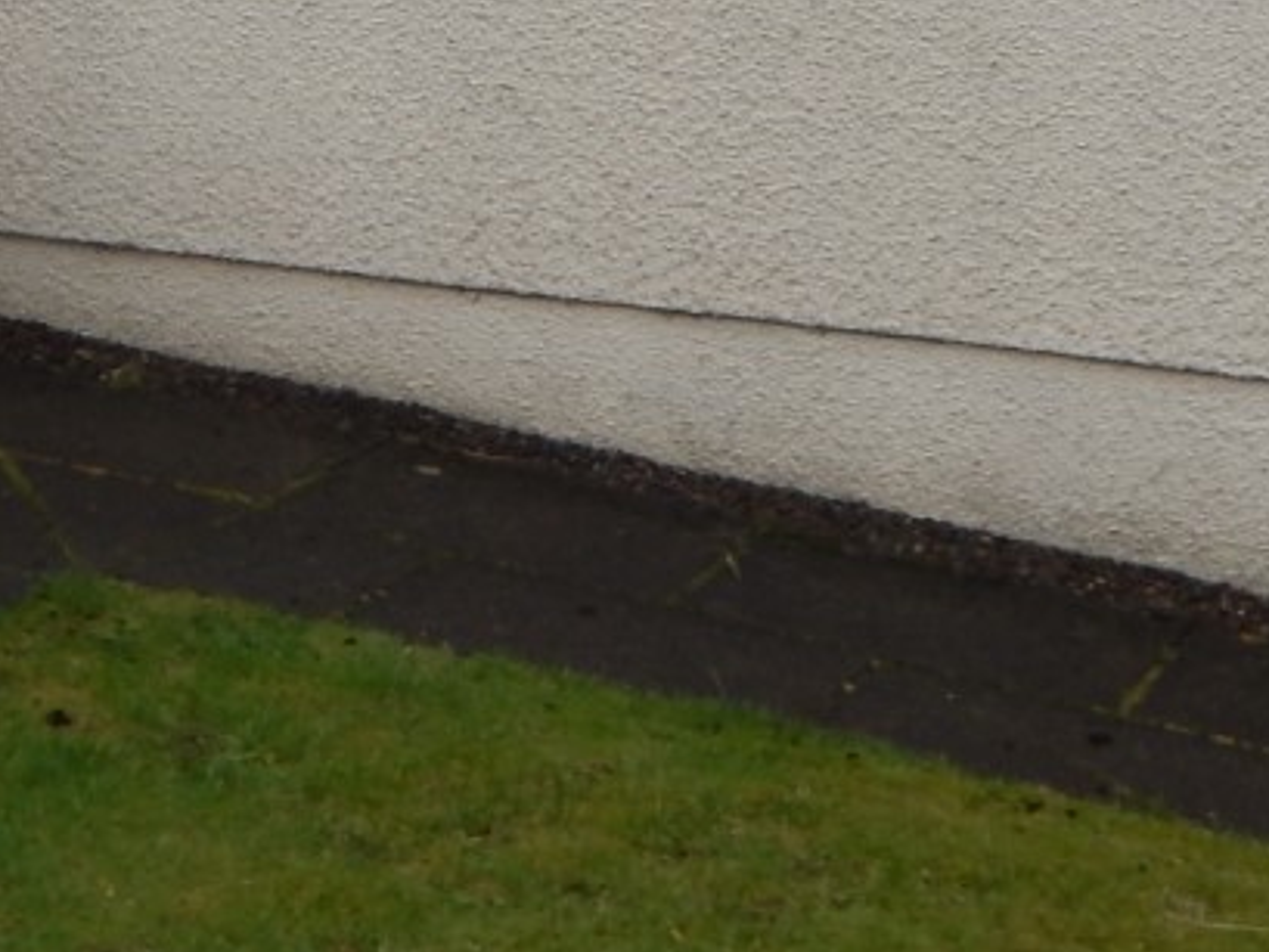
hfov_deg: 22.2
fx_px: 3227
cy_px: -692
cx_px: 841
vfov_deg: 14.9
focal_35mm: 88
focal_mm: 4.5
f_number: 3.1
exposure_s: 1/160
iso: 125
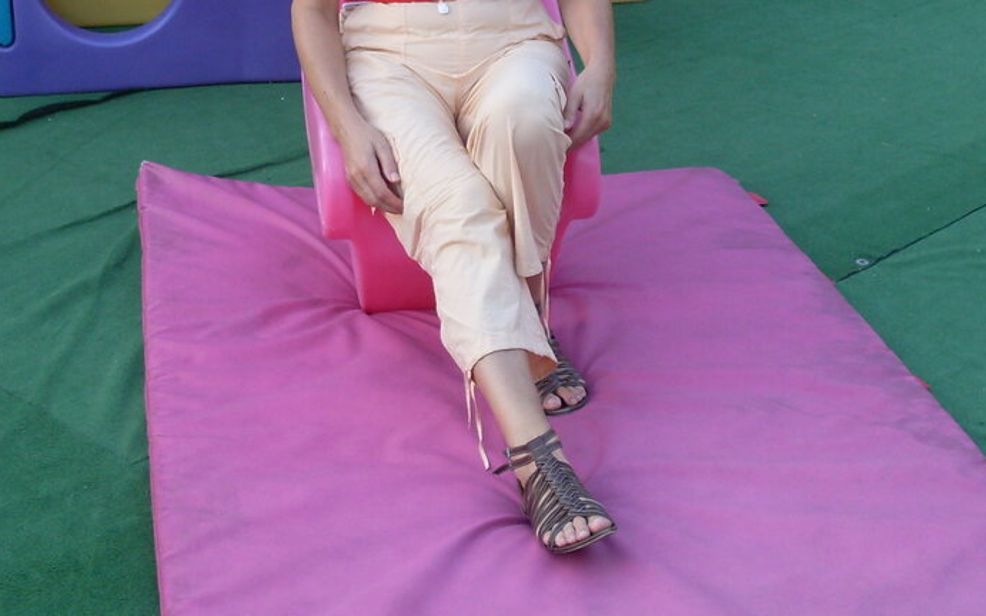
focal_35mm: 70
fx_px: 1881
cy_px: 60
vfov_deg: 18.3
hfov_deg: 29.3
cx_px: 437
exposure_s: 1/90
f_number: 2.8
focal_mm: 6.3
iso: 80
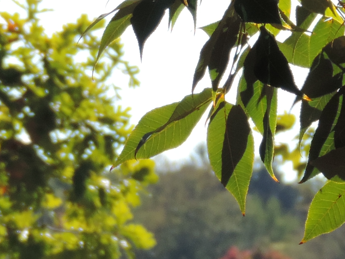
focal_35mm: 755
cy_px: 196
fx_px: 7526
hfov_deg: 2.6
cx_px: 22
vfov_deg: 2.0
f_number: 4.5
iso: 80
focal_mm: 30.3
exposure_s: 1/400
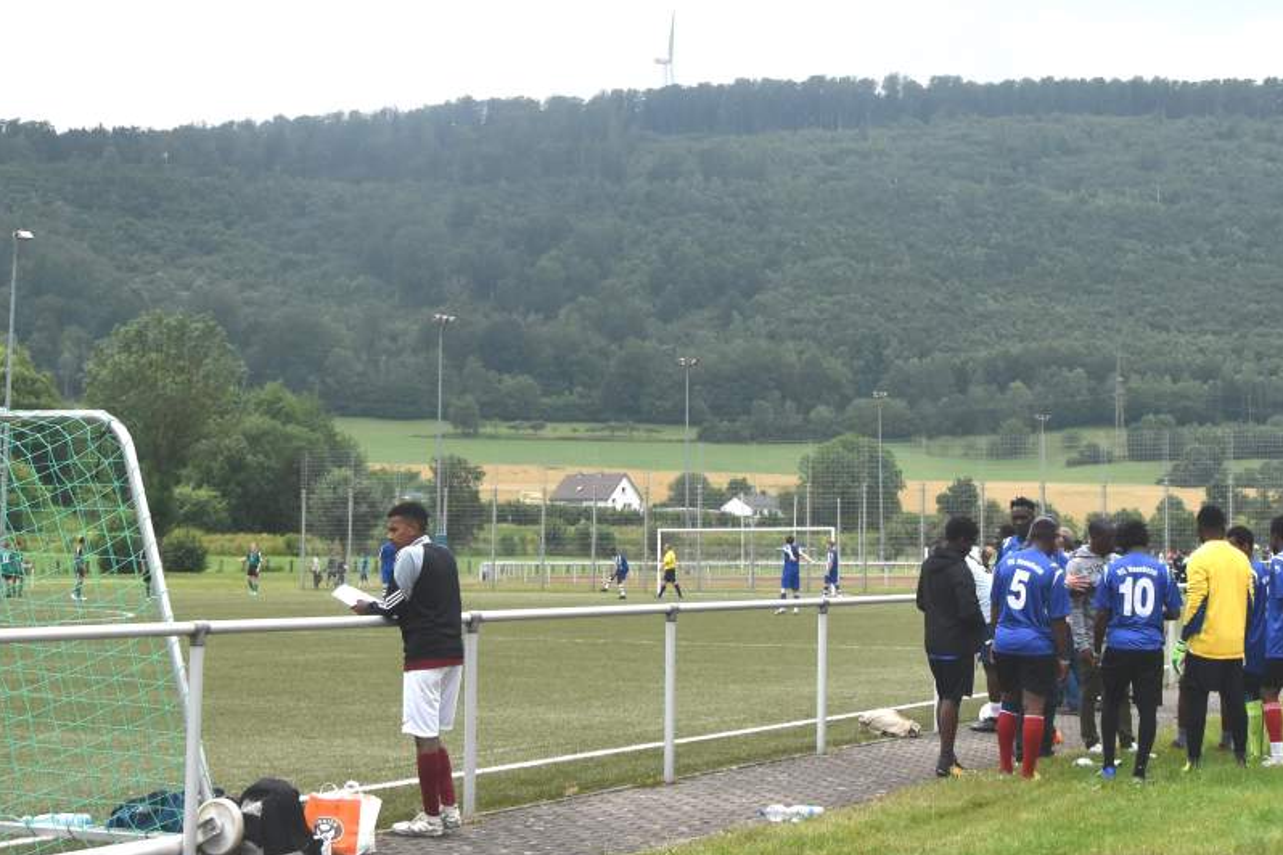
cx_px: 881
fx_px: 2209
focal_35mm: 62
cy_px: 260
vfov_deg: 21.8
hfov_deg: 32.1
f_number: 5.6
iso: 400
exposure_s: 1/1600
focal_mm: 22
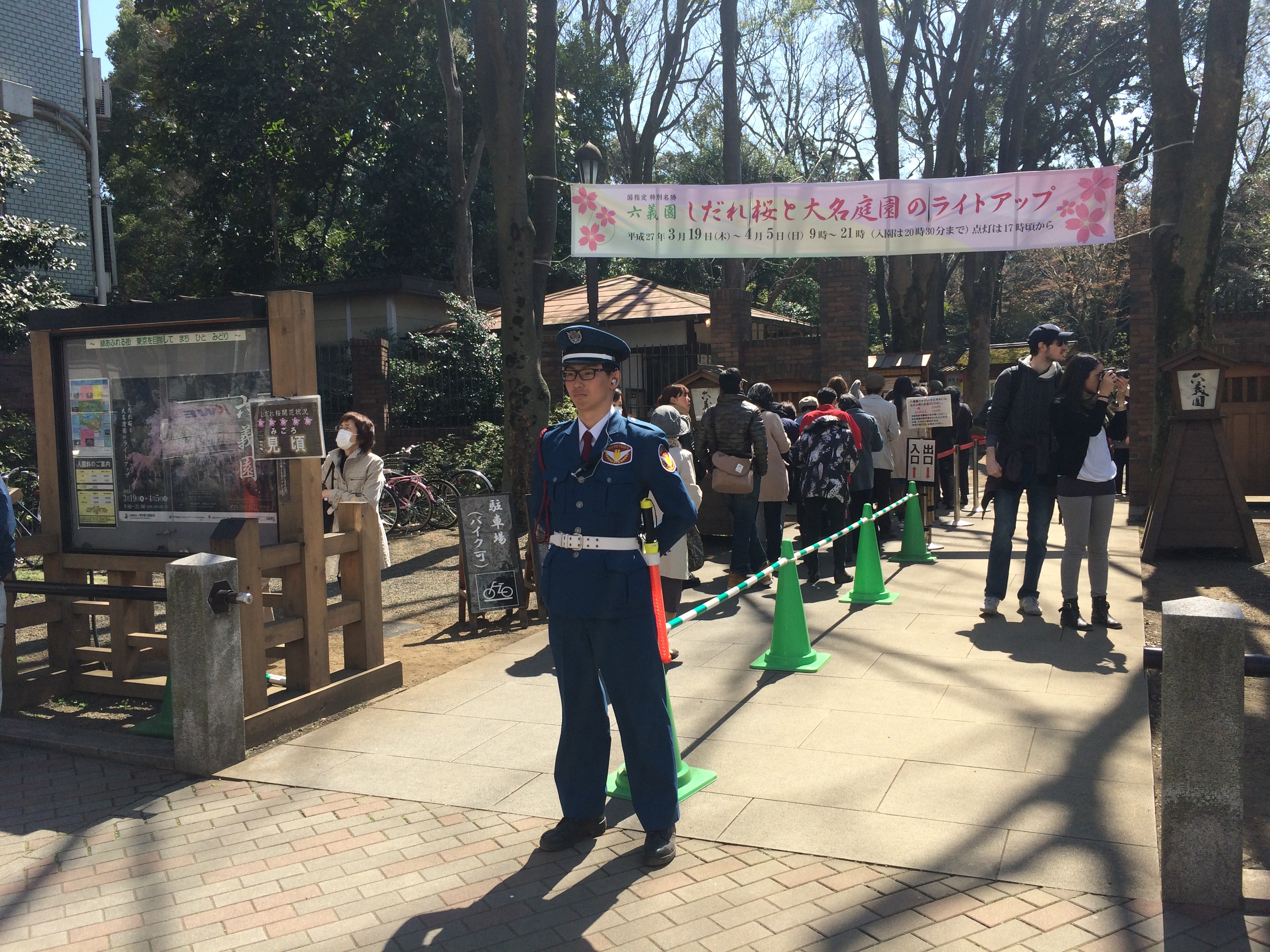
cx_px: 635
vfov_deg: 48.2
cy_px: 476
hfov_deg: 61.7
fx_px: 1064
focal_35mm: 29
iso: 32
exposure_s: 1/1080
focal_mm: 4.15
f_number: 2.2
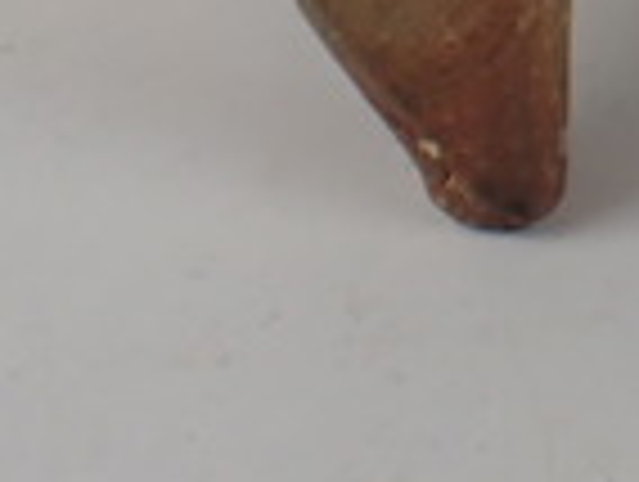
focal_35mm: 169
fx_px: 3125
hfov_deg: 10.5
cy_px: -820
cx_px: 1368
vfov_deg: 7.9
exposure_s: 1/125
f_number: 2.3
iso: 160
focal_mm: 5.4
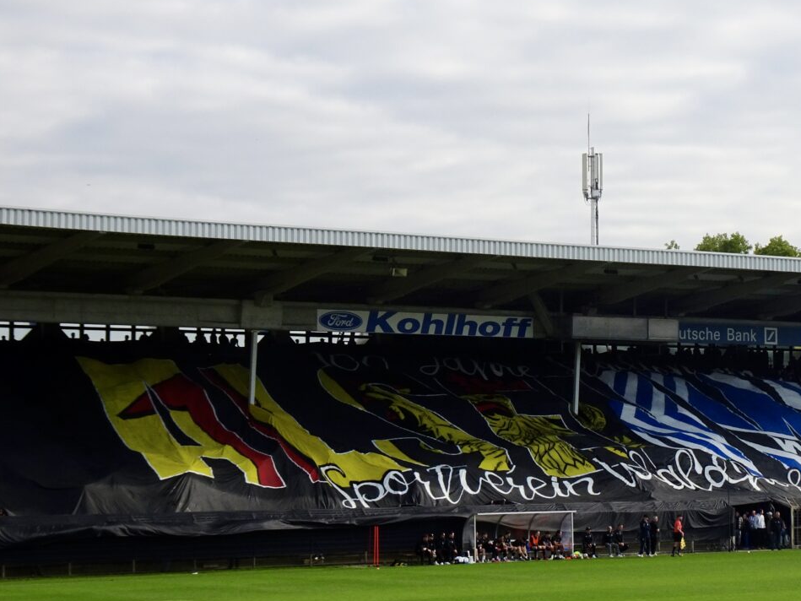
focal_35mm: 91
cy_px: 279
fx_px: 2106
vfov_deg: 16.2
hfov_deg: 21.2
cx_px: 673
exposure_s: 1/500
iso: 80
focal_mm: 9.18
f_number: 4.5
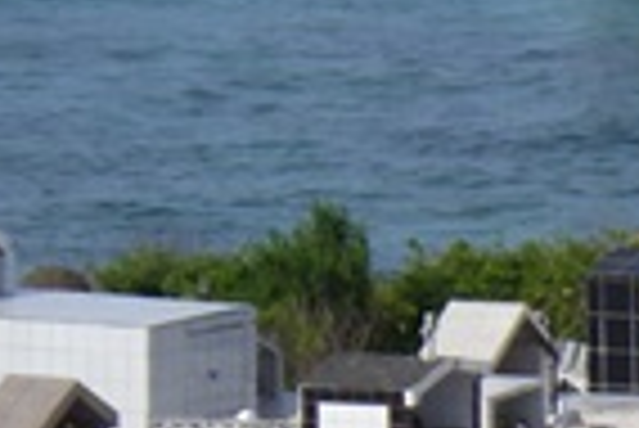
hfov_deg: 3.1
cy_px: 86
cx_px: 1354
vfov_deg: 2.1
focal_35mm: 657
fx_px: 11673
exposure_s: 1/640
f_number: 6.6
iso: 125
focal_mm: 25
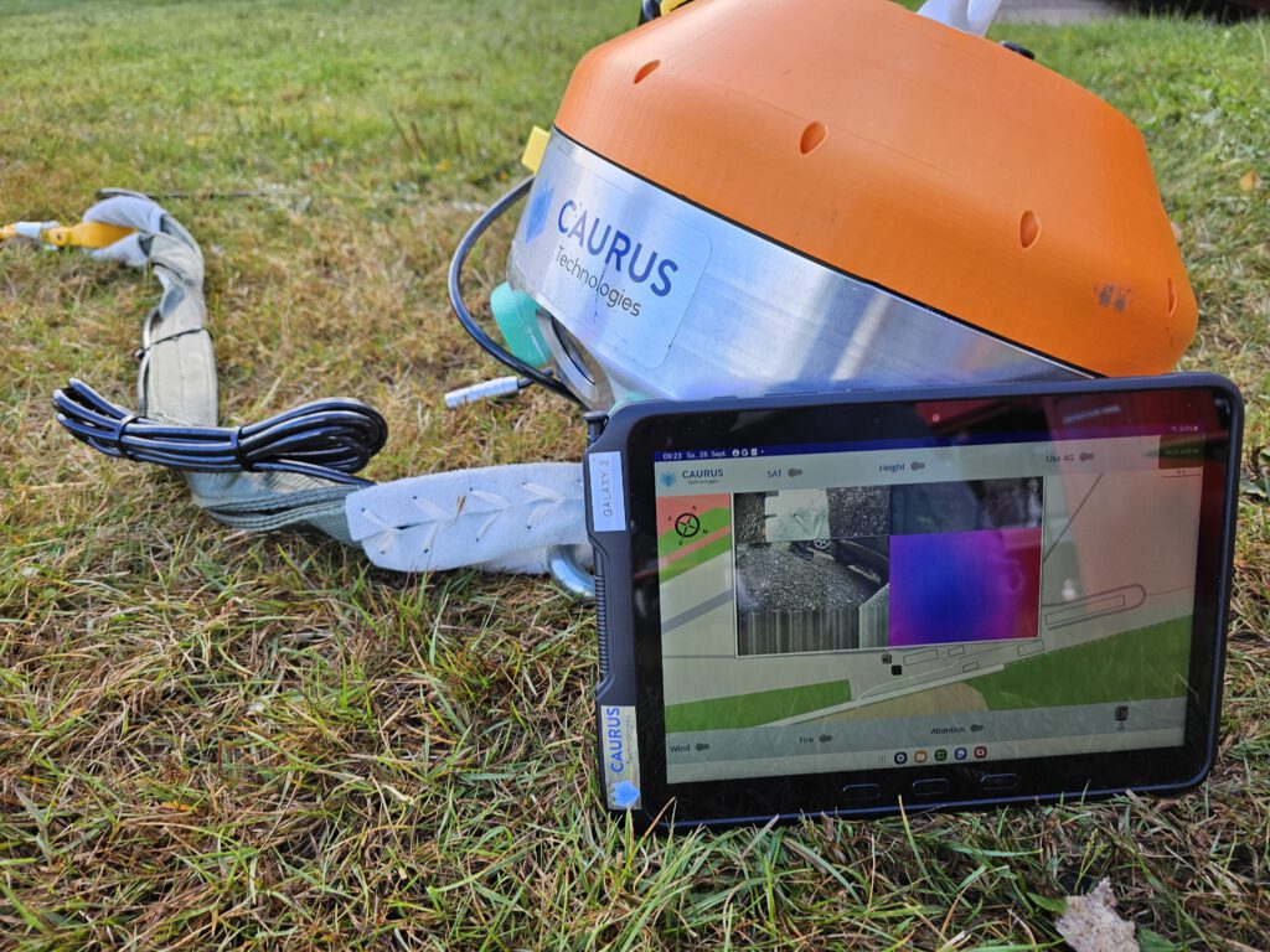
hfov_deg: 73.9
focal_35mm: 23
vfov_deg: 58.9
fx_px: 844
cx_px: 635
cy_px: 476
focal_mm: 6.3
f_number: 1.7
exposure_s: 1/180
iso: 32
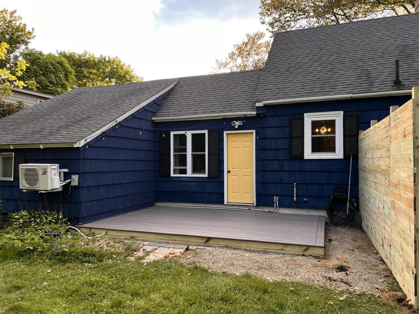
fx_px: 315
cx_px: 210
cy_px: 157
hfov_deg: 67.3
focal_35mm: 26
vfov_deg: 53.1
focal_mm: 5.1
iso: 40
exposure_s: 1/178
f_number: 1.6
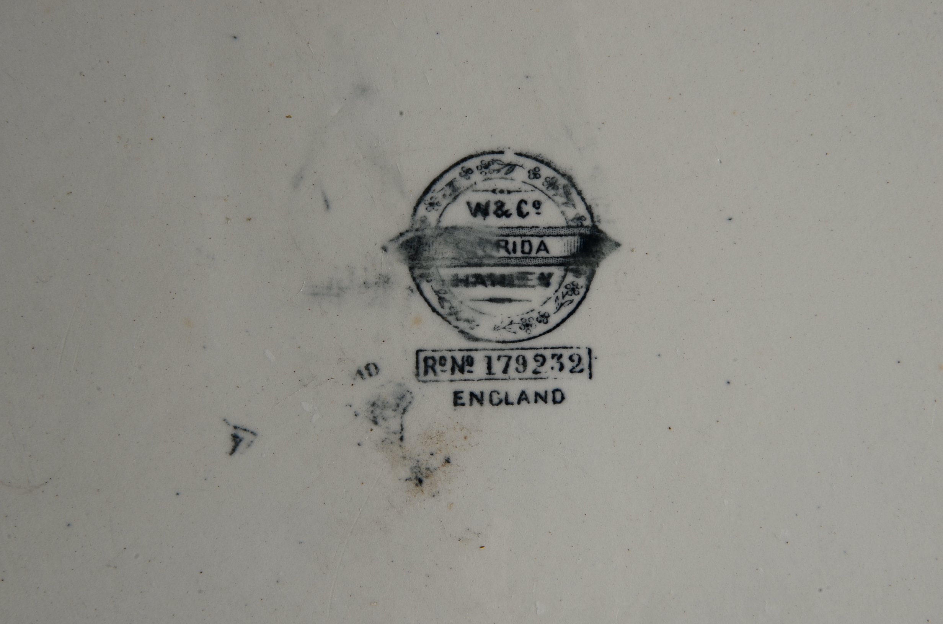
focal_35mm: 158
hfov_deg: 13.1
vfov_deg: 8.7
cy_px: 312
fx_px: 4117
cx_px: 472
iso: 100
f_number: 22
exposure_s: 1/125
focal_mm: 105
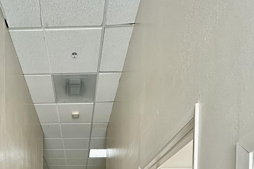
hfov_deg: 59.4
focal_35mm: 30
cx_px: 72
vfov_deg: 30.0
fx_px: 212
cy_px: 241
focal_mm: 2.22
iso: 250
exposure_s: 1/99
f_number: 2.2
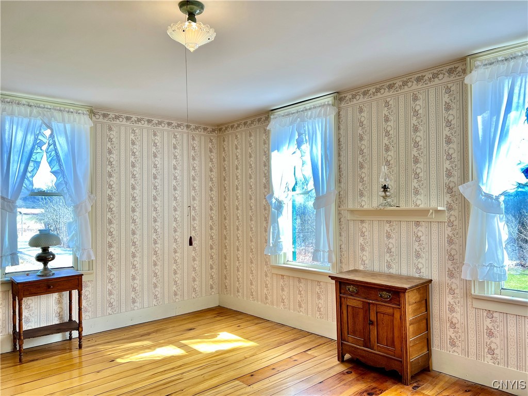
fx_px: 397
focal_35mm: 26
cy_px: 198
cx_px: 264
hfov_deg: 67.3
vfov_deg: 53.1
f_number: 1.5
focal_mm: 5.7
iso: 50
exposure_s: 1/155
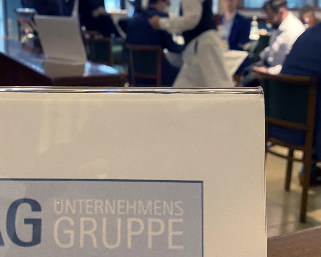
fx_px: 447
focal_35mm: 47
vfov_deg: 32.1
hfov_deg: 39.1
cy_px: 115
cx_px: 110
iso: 400
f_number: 1.8
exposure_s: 1/50
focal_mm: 4.25
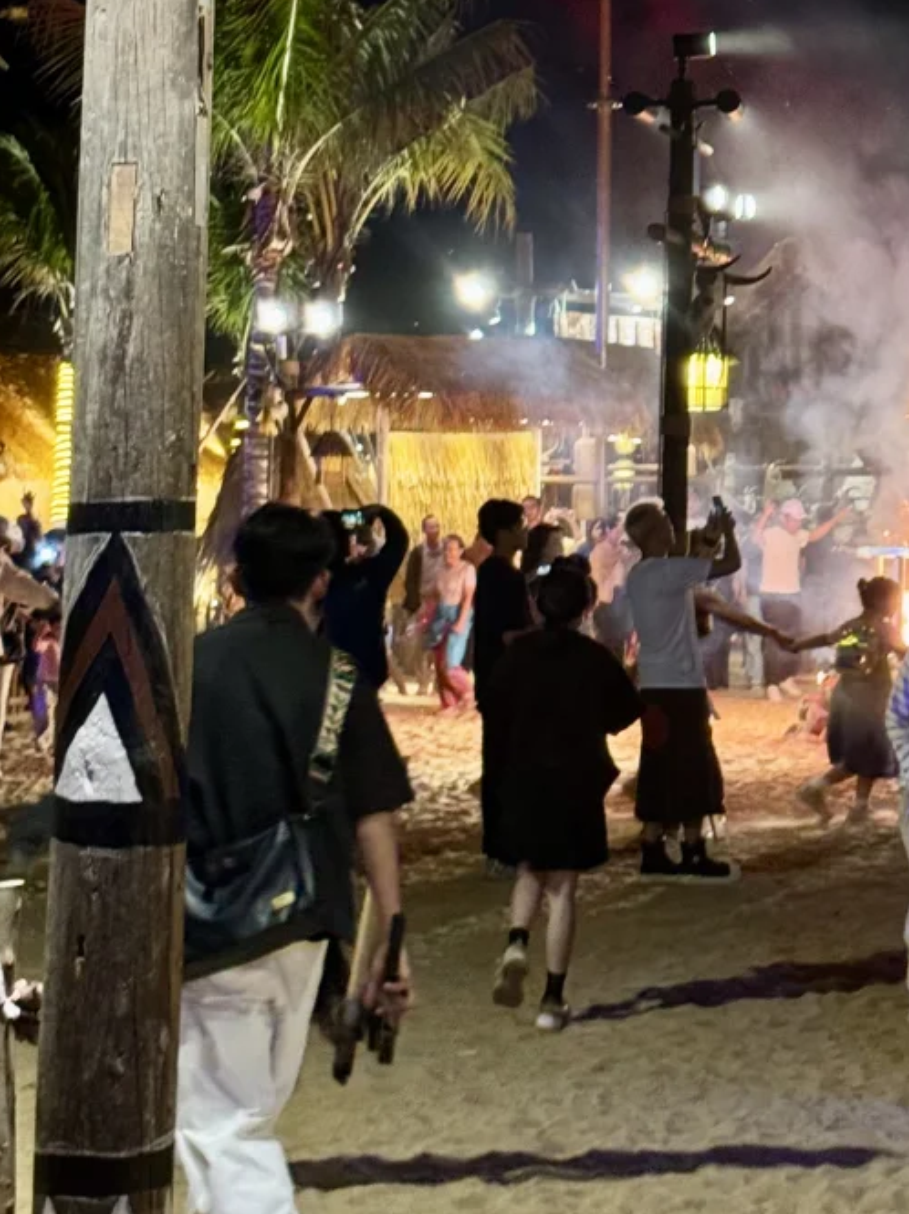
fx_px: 3645
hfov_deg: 13.9
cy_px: -18
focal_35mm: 104
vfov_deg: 18.4
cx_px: 969
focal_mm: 6.76
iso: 200
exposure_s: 1/33
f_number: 1.78
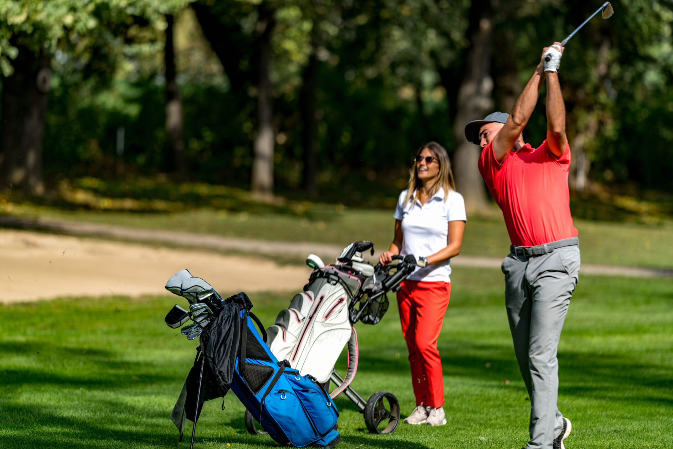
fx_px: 2524
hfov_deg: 15.2
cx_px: 336
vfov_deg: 10.2
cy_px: 224
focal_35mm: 135
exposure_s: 1/800
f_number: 2
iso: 64
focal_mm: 135
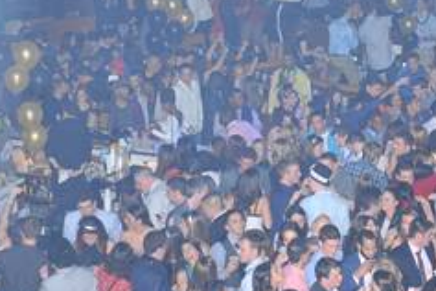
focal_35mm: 102
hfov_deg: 19.8
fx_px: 1235
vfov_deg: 13.4
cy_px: 88
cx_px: 364
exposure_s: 1/100
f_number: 10
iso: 1600
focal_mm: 44
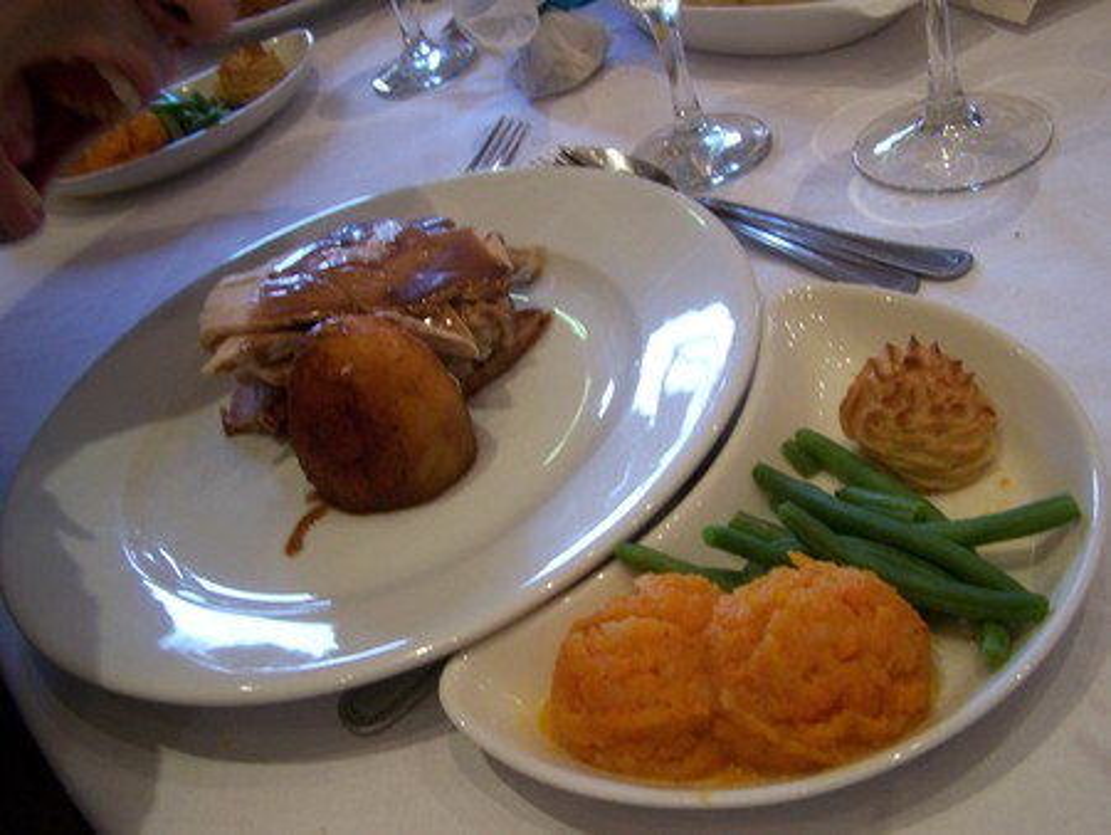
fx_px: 1220
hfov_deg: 49.0
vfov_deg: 37.8
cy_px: 418
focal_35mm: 38
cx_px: 556
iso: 140
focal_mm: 6.3
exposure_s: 1/15
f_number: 2.8
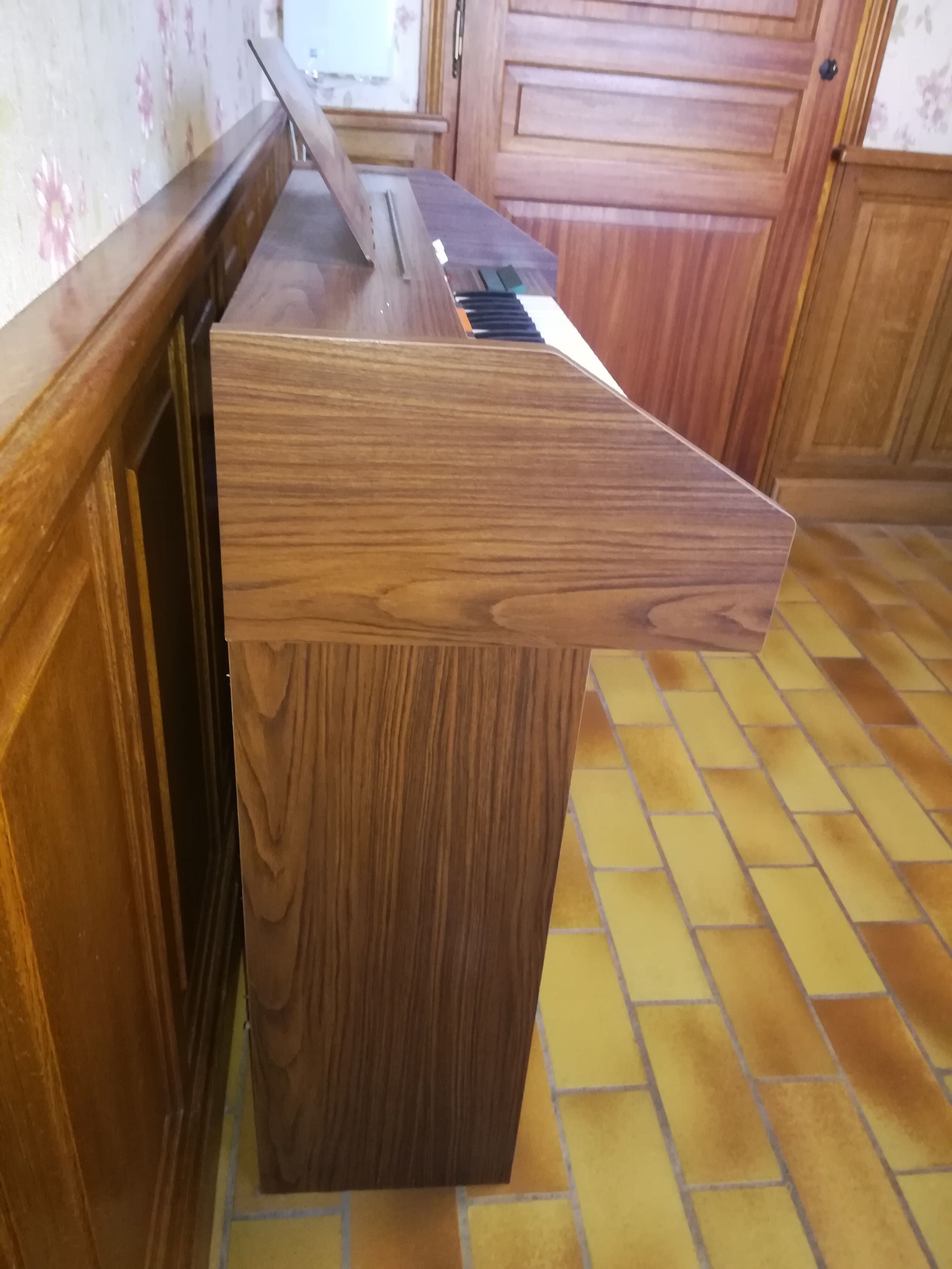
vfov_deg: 67.3
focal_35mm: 26
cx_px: 476
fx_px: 953
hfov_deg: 53.1
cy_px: 634
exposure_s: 1/20
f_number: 2.2
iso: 500
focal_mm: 3.83
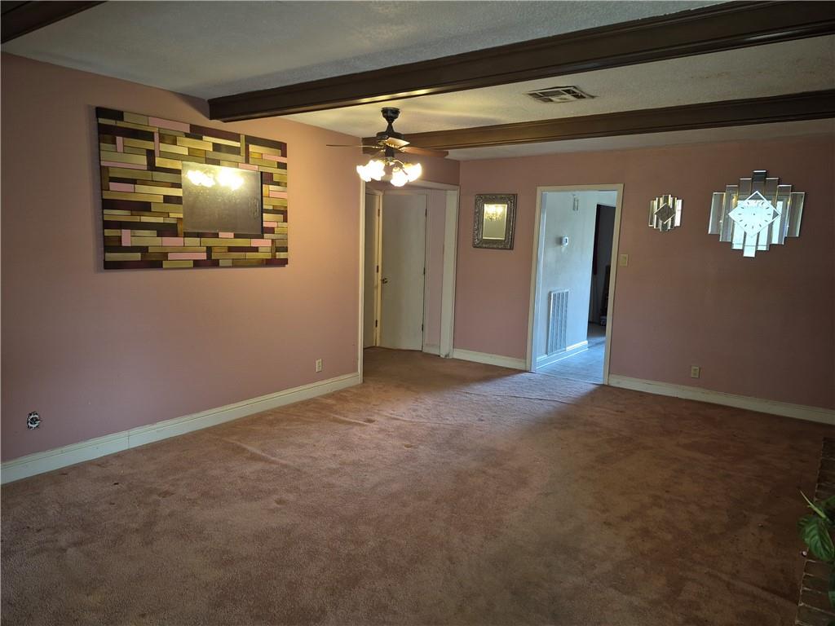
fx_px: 555
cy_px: 313
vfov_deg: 58.9
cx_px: 418
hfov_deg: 73.9
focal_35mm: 23
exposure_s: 1/40
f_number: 1.8
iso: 125
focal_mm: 5.4
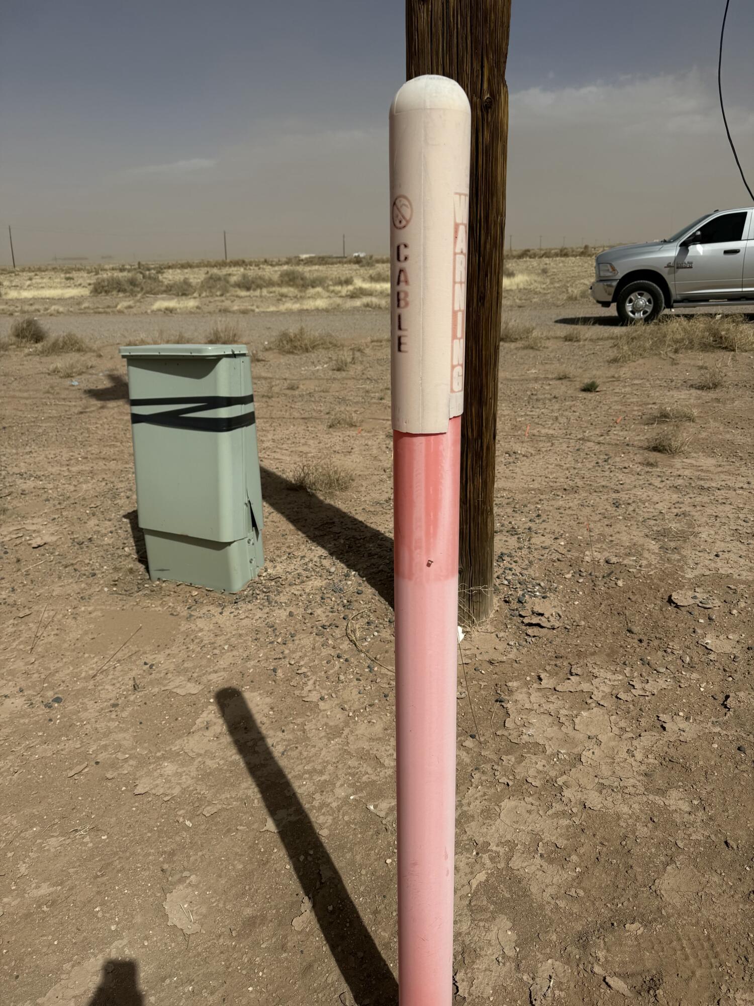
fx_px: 697
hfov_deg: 56.8
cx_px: 377
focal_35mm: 24
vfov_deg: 71.6
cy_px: 503
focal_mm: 6.76
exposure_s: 1/10309
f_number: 1.78
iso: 80
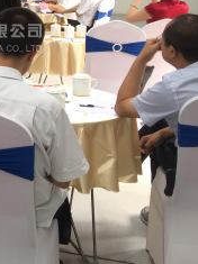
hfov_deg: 17.4
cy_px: 51
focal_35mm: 74
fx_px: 565
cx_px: -119
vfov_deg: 25.8
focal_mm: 4.15
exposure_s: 1/60
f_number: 2.2
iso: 32
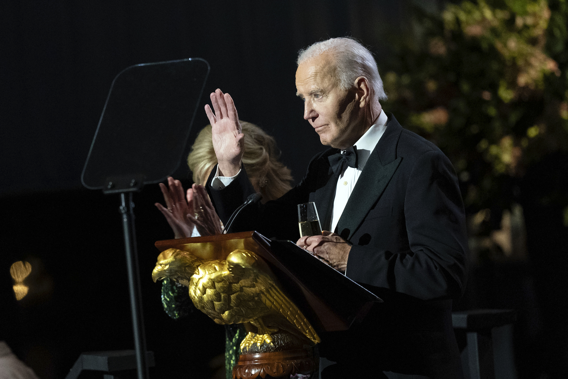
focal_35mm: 300
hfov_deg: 6.9
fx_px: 4733
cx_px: 284
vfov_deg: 4.6
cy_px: 190
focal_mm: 300
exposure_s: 1/160
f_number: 3.2
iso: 8000
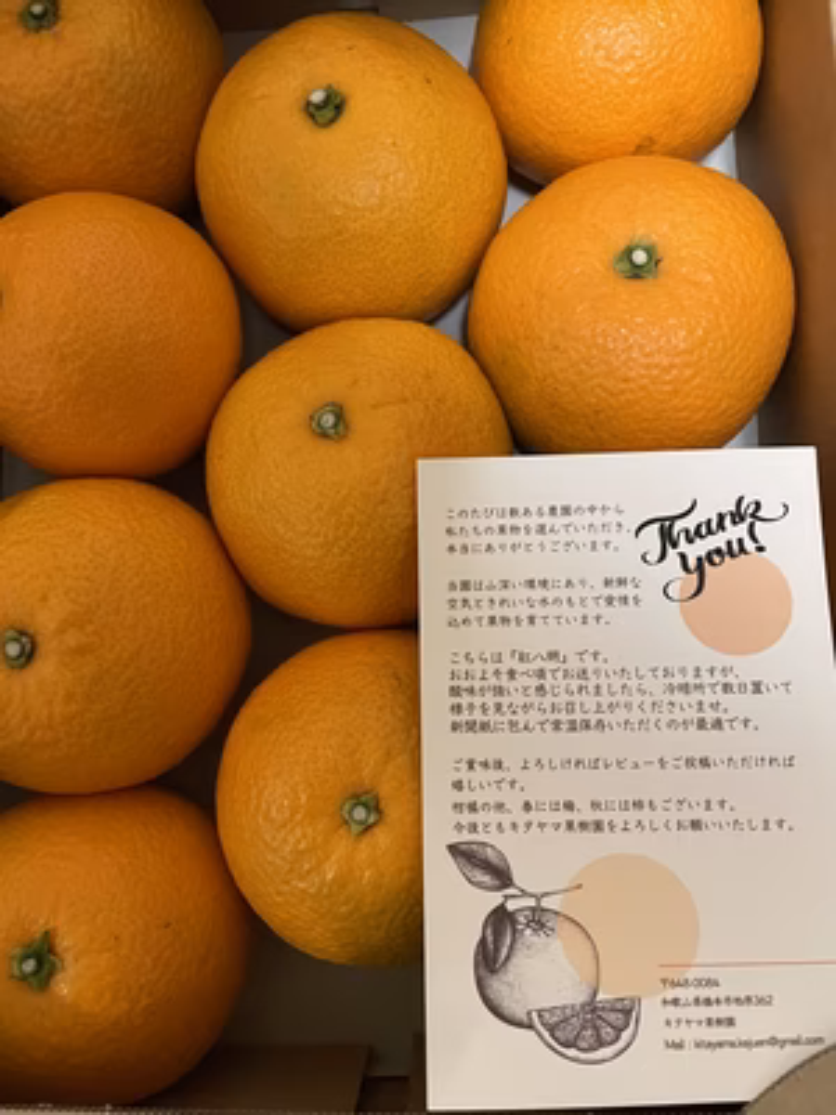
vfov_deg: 67.3
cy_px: 558
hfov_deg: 53.1
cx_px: 418
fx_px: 837
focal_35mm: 26
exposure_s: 1/40
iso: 500
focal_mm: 4.2
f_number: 1.6
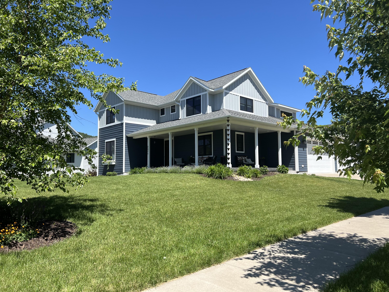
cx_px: 194
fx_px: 292
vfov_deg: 53.1
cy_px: 146
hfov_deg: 67.3
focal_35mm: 26
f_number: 1.5
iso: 50
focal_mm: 5.7
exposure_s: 1/3165
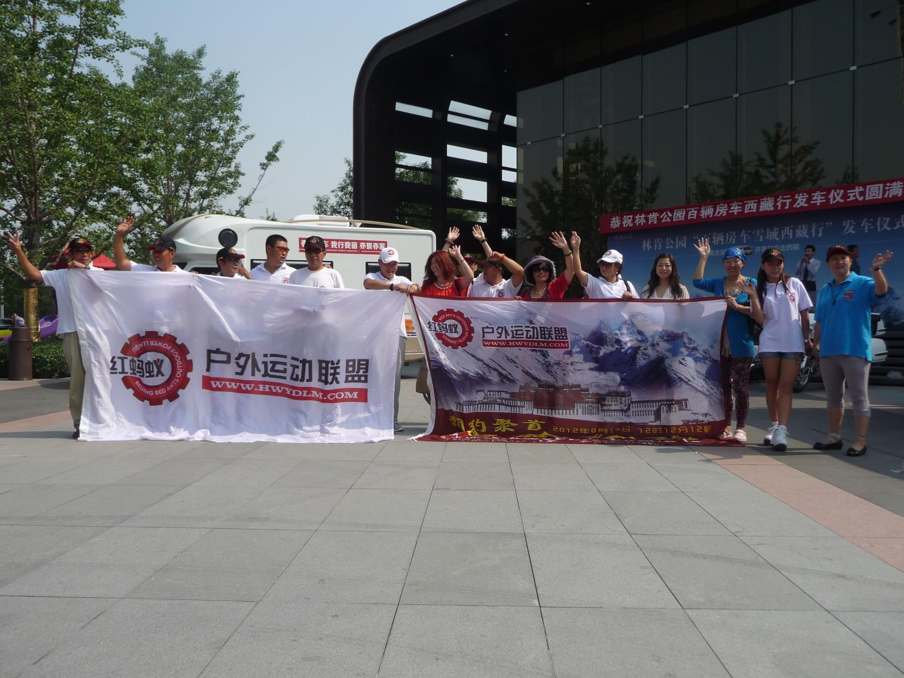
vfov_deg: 46.8
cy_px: 339
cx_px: 452
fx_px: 783
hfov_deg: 60.0
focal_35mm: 30
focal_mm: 5
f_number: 3.4
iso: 100
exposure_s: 1/1000
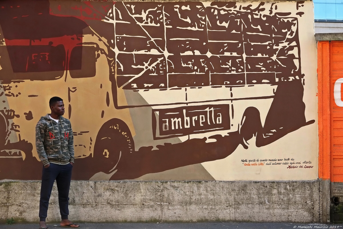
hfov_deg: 26.7
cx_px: 172
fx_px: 724
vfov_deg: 17.9
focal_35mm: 76
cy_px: 114
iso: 320
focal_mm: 50.5
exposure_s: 1/100
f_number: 7.1
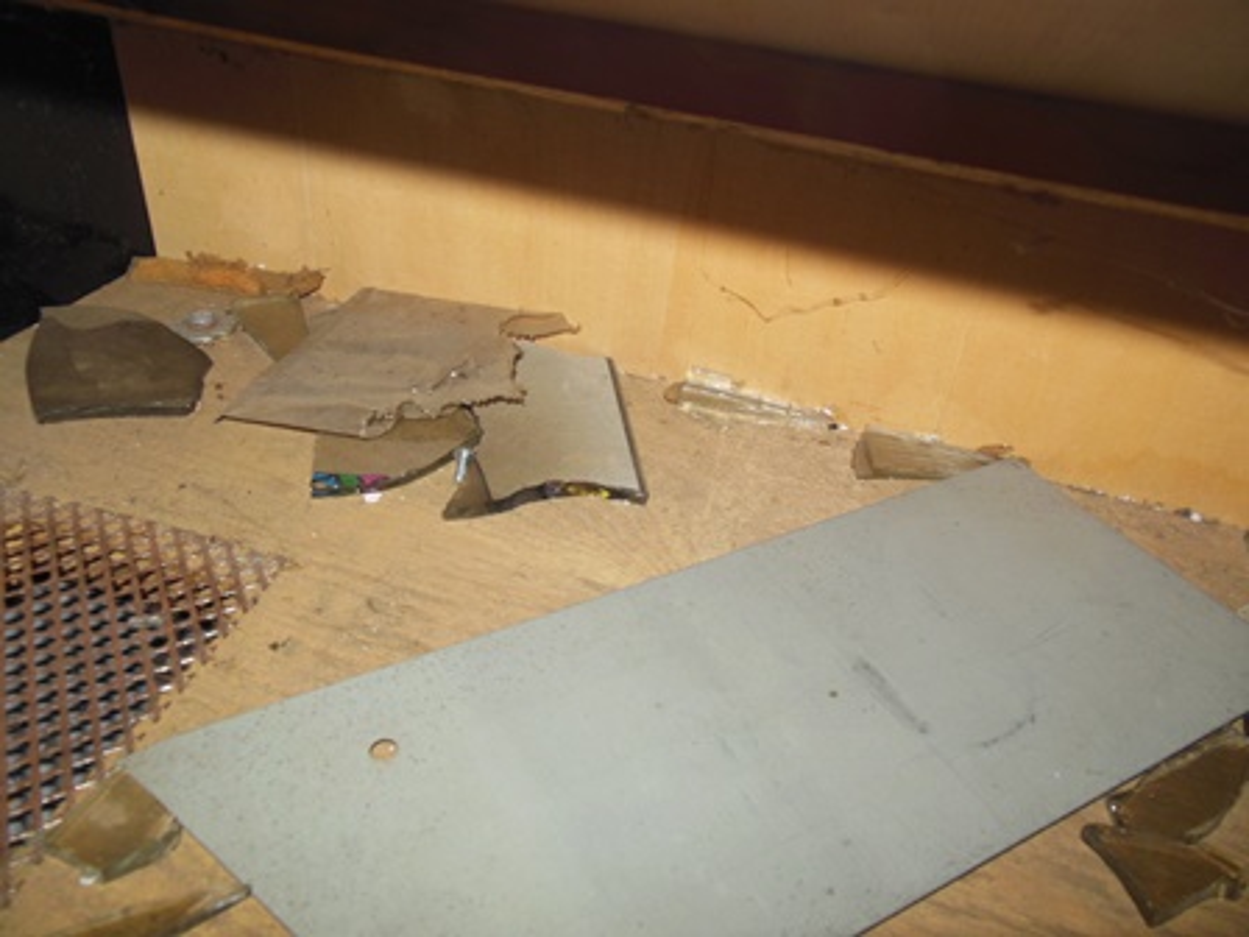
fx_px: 902
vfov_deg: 54.9
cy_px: 468
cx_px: 624
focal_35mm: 25
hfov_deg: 69.4
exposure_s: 1/25
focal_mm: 4.5
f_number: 3.2
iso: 125
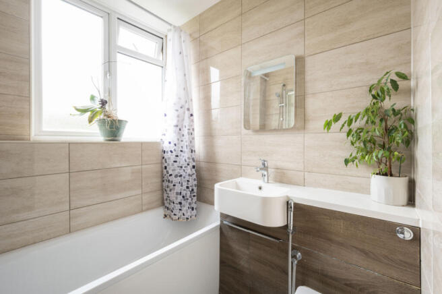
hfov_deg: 100.4
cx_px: 221
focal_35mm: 15
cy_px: 147
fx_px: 184
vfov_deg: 77.2
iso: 250
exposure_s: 1/1.25
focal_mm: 15
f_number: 16
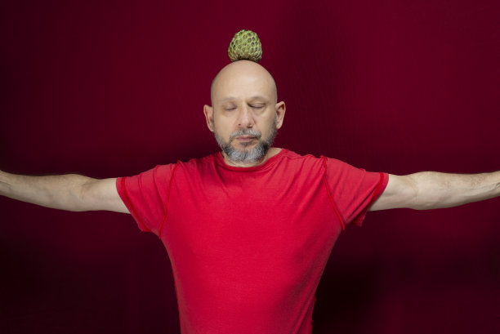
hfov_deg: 39.6
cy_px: 167
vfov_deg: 27.0
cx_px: 250
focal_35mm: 50
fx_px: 695
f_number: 8
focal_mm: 50
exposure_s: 1/100
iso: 100
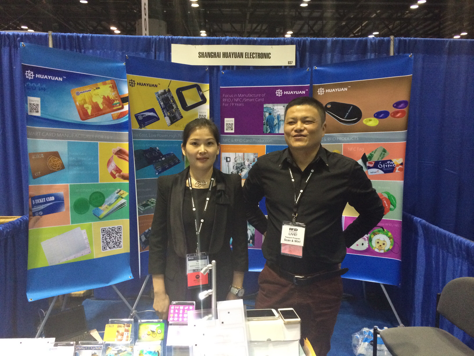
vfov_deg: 46.8
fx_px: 411
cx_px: 237
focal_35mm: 30
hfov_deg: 60.0
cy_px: 178
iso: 320
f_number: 2.2
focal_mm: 4.12
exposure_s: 1/30
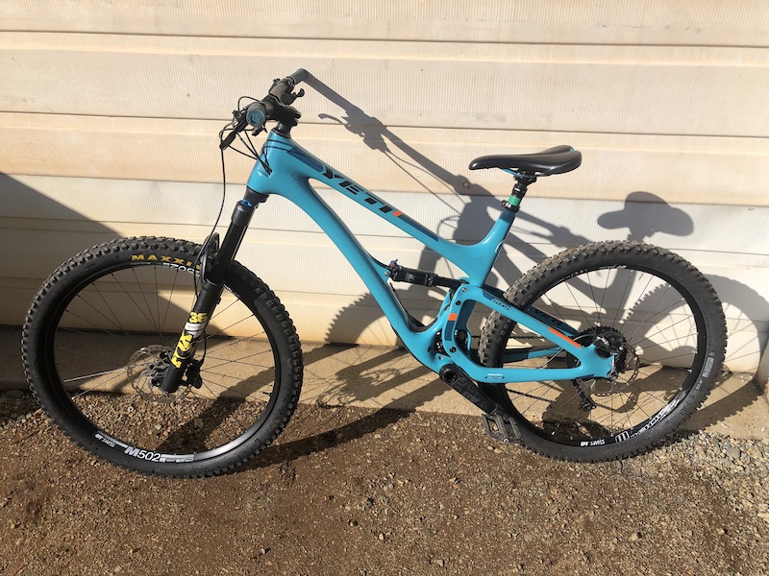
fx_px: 622
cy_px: 288
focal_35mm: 28
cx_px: 384
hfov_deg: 63.4
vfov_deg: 49.7
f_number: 1.8
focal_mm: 3.99
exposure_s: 1/3003
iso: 20
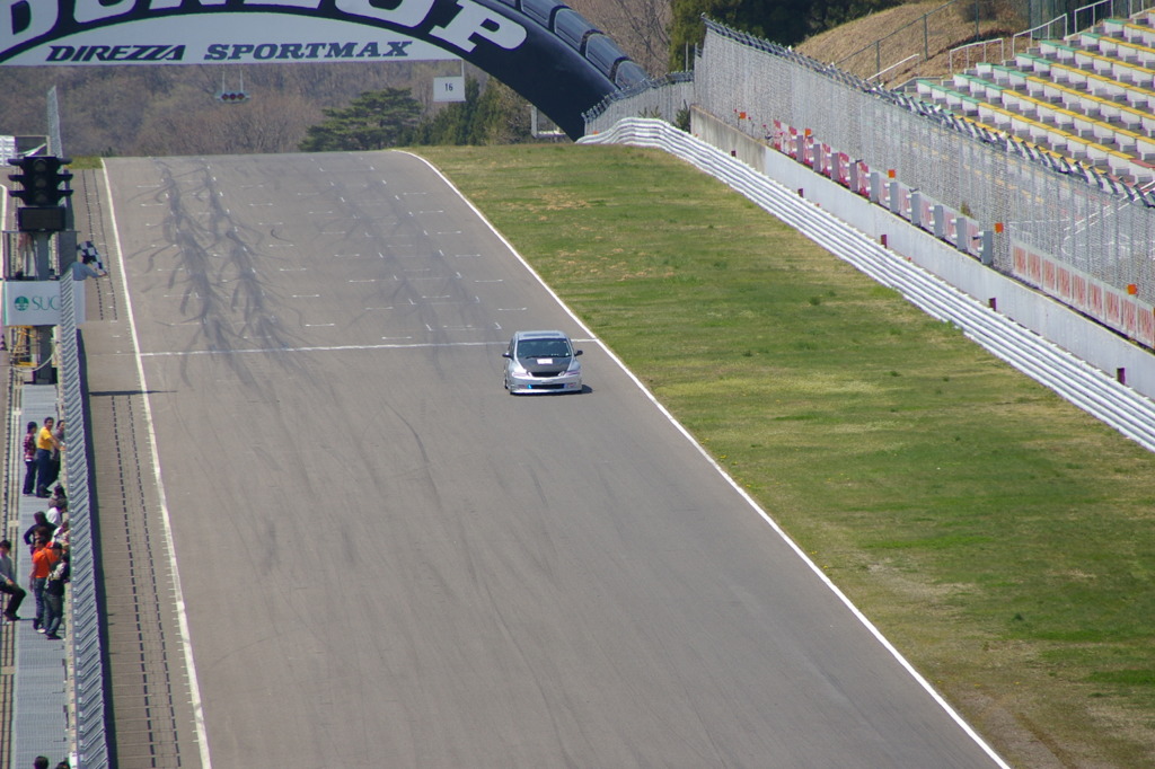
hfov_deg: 5.5
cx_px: 578
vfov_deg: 3.7
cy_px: 384
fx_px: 12027
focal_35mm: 375
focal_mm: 250
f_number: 9.5
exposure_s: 1/500
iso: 200
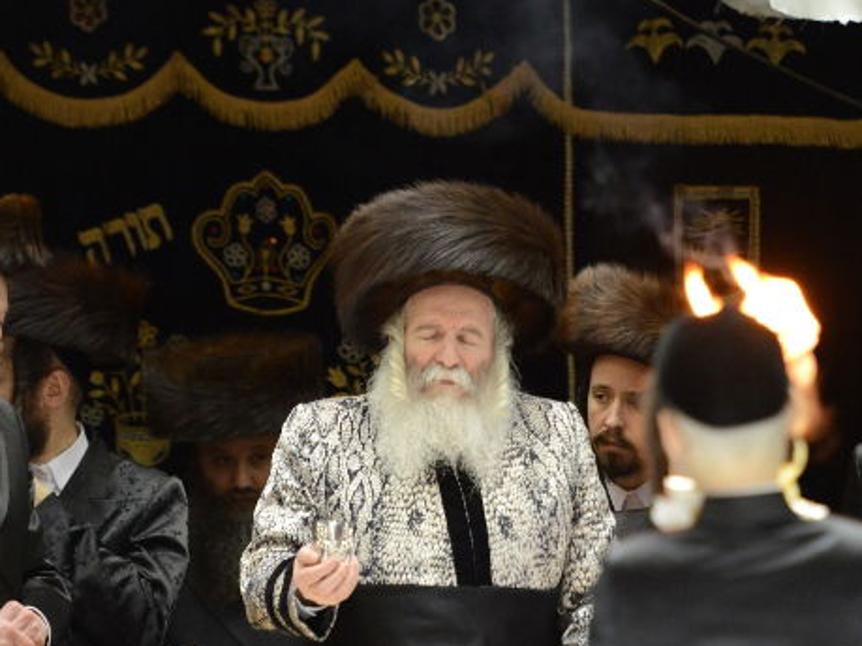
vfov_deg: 4.8
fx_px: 7742
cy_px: 383
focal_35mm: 311
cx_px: 779
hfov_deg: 6.4
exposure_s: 1/125
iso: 2500
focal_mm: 145
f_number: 2.8
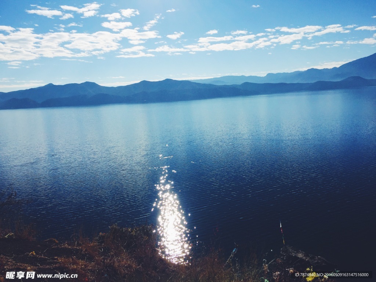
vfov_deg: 48.2
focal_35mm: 29
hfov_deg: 61.7
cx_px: 188
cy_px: 141
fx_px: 315
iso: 32
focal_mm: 4.15
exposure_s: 1/9901
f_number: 2.2
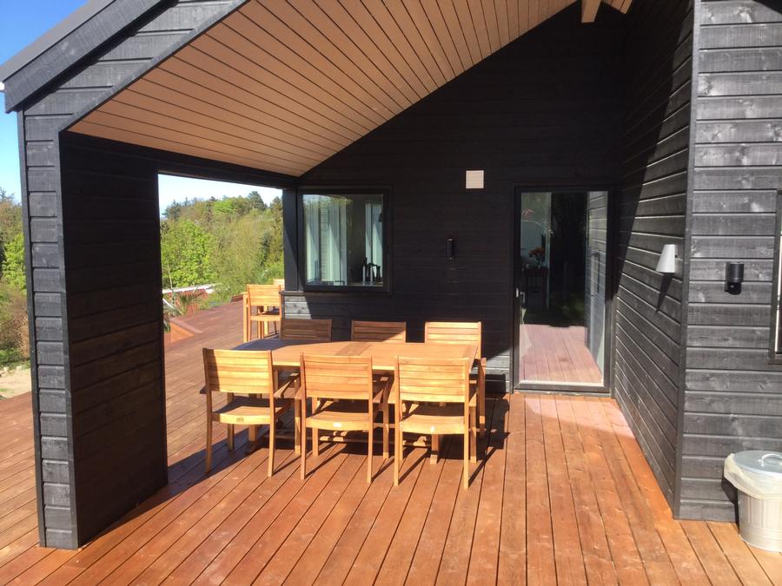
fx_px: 700
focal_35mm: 31
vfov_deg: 45.4
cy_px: 293
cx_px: 391
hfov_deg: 58.4
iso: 25
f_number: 2.4
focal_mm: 3.3
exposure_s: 1/497
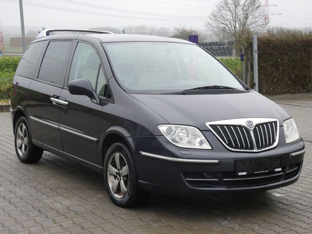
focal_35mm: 66
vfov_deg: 22.3
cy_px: 117
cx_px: 156
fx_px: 595
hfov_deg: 29.4
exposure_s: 1/80
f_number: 5.6
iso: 250
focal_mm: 11.9
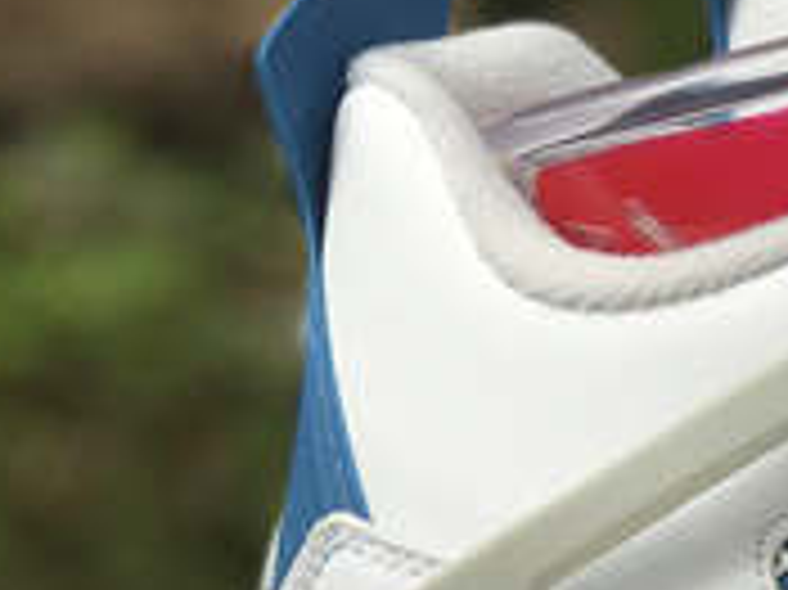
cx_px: 1423
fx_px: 5482
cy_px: 421
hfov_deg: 7.9
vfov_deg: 6.2
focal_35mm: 241
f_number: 2.8
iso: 20
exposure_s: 1/894
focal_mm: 6.6
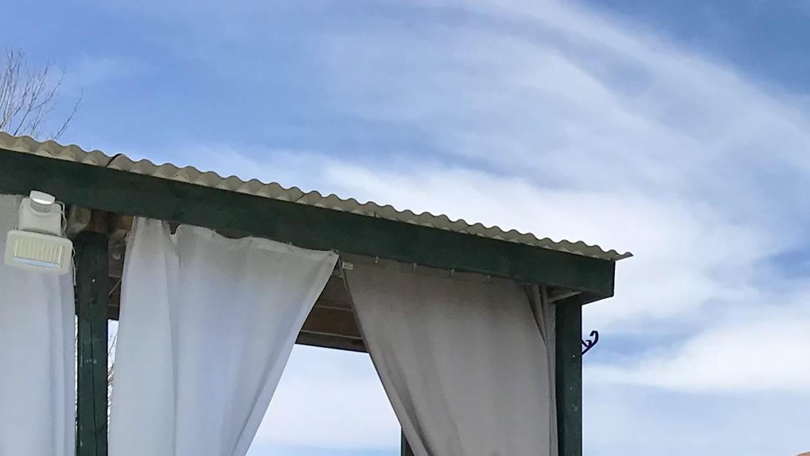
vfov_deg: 15.0
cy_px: 712
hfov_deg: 26.4
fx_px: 1589
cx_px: 882
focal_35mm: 74
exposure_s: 1/2907
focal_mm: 3.99
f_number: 1.8
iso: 20
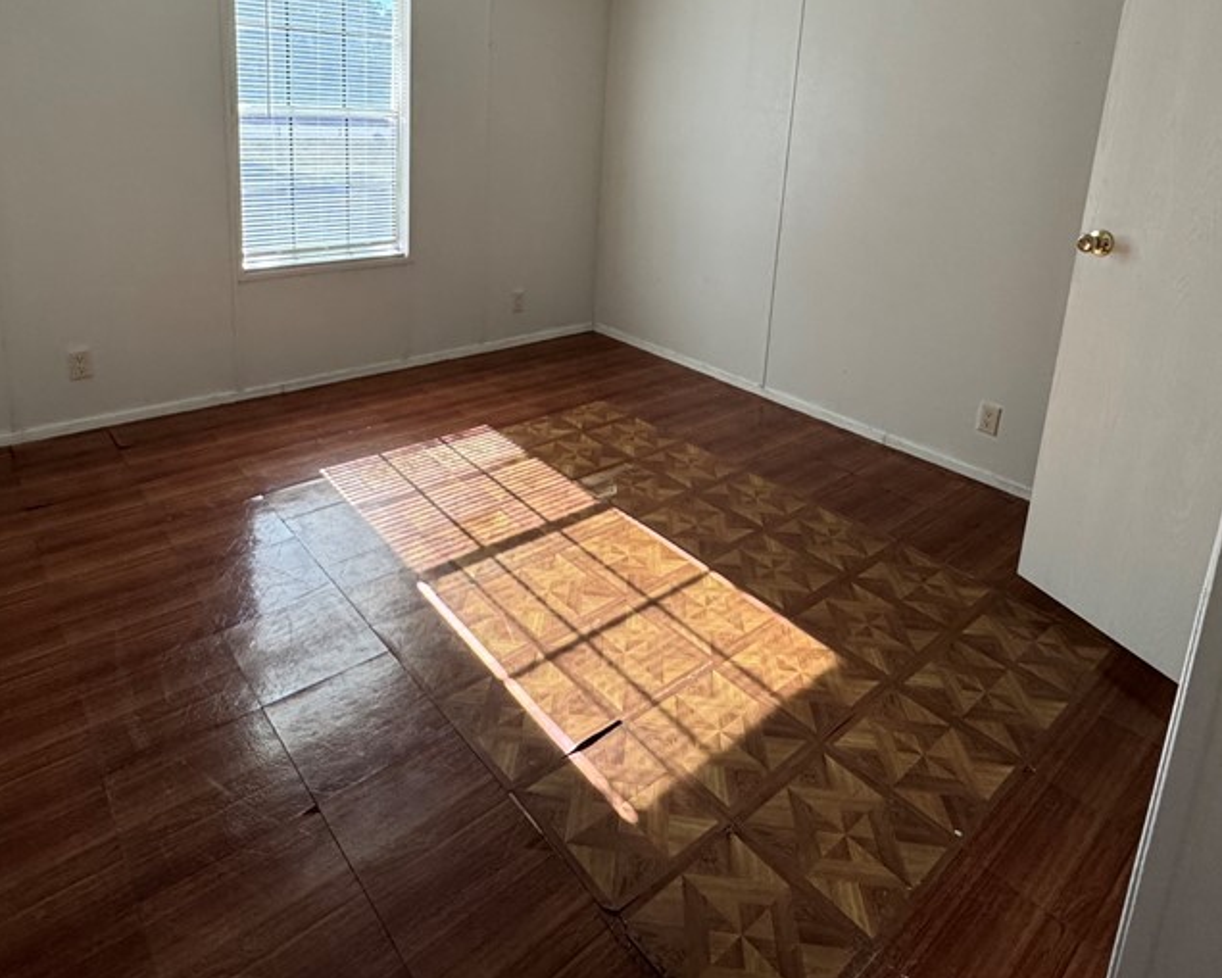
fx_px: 796
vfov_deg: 60.1
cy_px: 259
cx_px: 576
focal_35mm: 22
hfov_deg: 75.0
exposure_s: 1/120
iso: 320
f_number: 2.2
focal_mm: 2.22
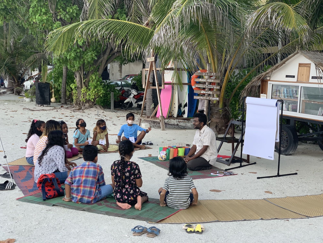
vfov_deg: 28.0
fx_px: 485
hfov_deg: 36.8
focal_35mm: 52
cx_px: 162
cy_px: 122
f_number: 2.4
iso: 16
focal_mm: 6
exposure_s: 1/165
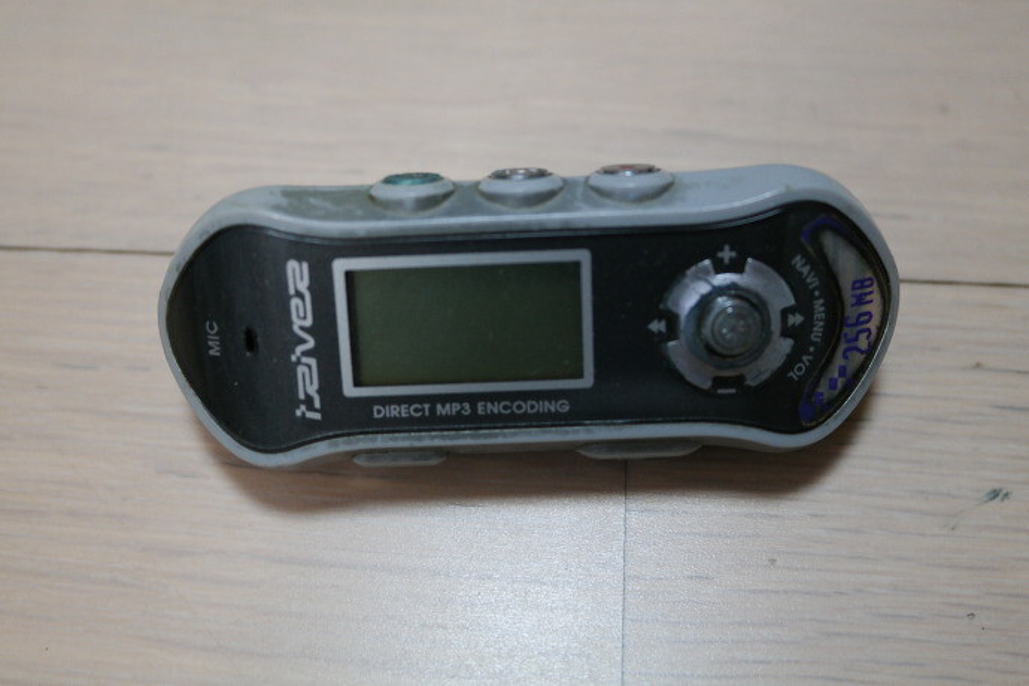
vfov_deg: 31.2
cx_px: 514
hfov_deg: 45.4
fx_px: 1229
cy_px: 343
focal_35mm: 43
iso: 800
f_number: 4
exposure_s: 1/50
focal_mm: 28
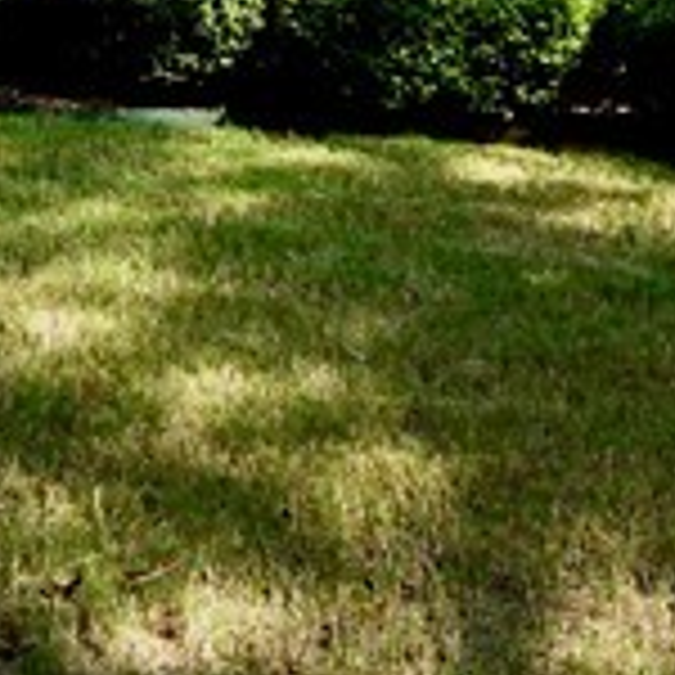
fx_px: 2030
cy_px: -382
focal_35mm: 92
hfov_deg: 18.5
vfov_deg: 16.8
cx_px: 630
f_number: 7.1
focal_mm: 10
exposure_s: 1/250
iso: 200
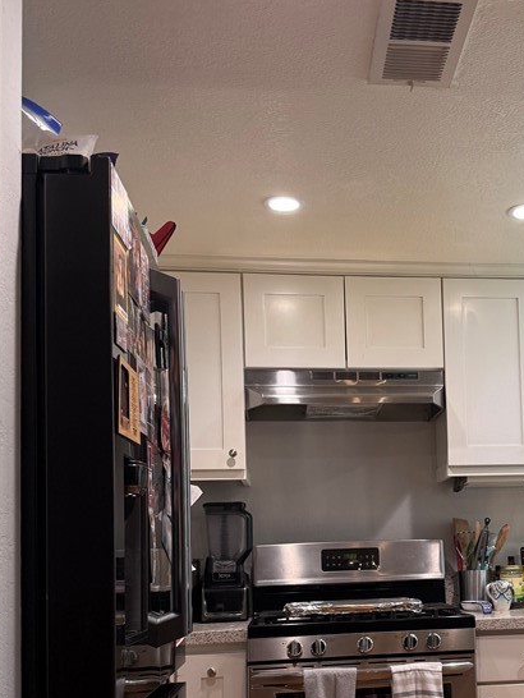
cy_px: 487
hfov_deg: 31.2
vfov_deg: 41.3
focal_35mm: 45
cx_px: 437
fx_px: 908
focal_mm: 6.76
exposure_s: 1/120
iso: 125
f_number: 1.78
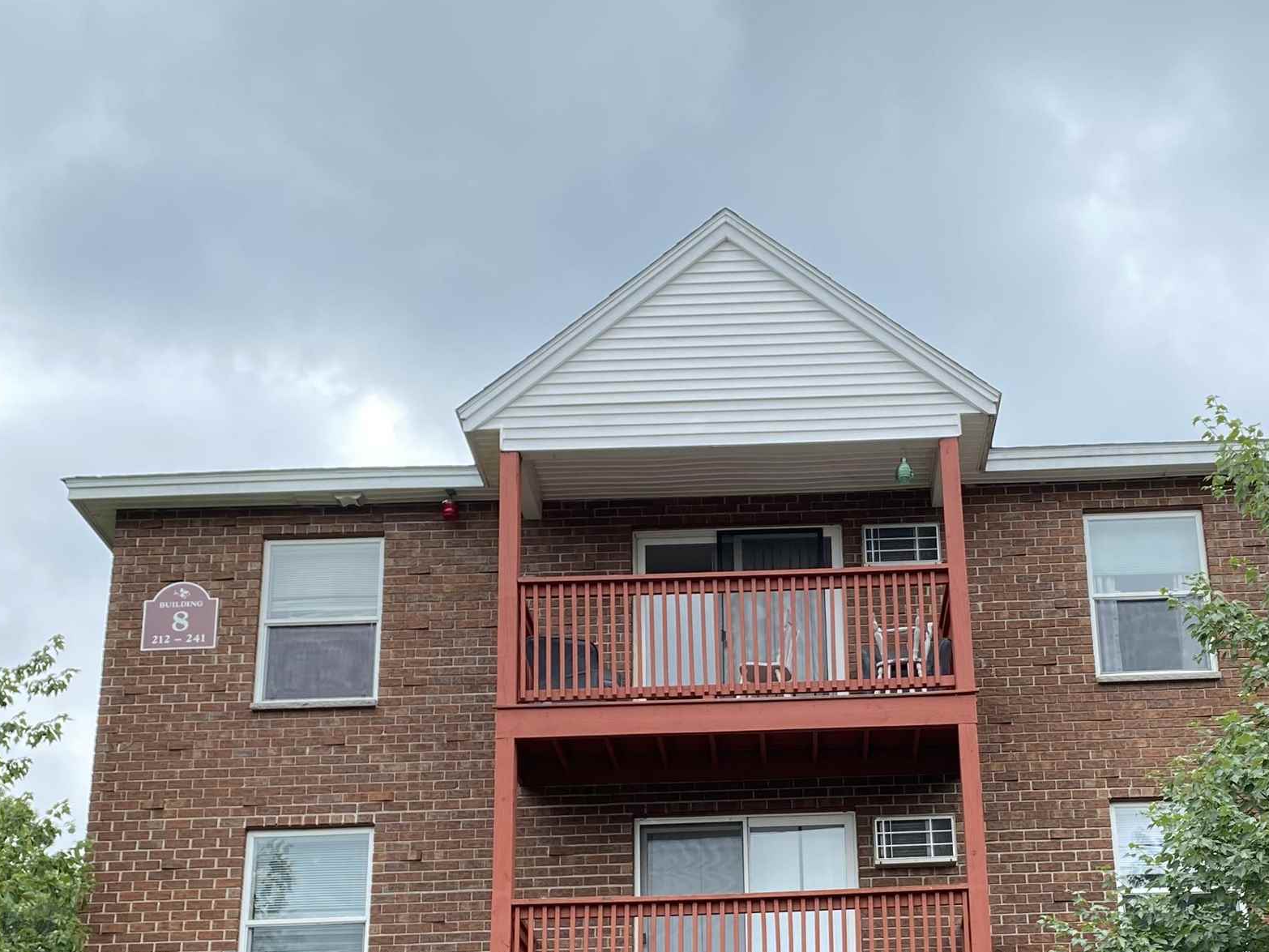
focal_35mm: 51
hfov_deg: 37.1
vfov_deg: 28.0
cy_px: 744
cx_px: 835
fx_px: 1870
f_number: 1.8
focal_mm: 4.25
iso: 32
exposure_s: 1/591
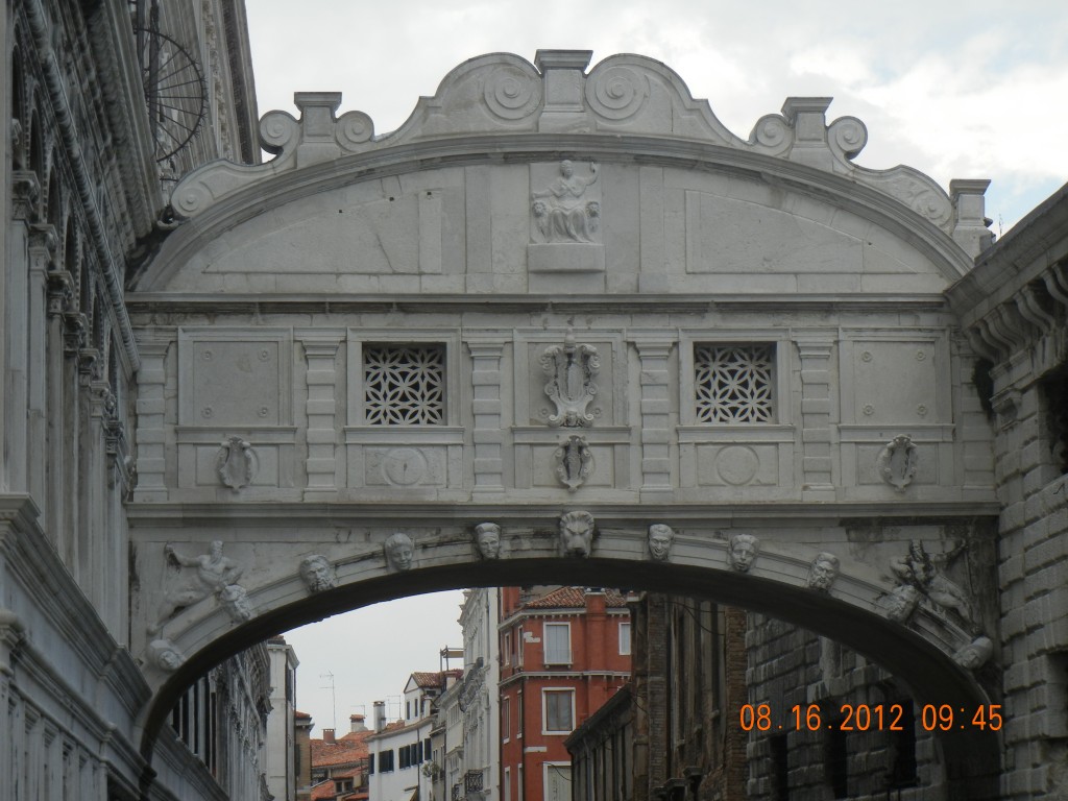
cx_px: 534
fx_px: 3579
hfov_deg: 17.0
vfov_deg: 12.8
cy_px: 400
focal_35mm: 116
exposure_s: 1/262
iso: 160
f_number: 4.6
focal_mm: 20.9
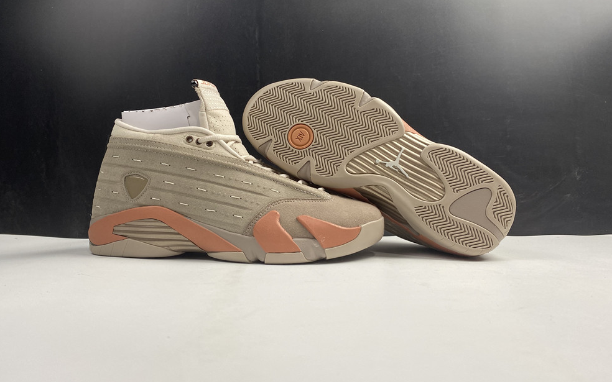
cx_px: 307
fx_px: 467
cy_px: 171
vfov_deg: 44.5
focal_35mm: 28
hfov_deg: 66.5
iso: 80
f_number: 1.8
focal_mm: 4.25
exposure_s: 1/121
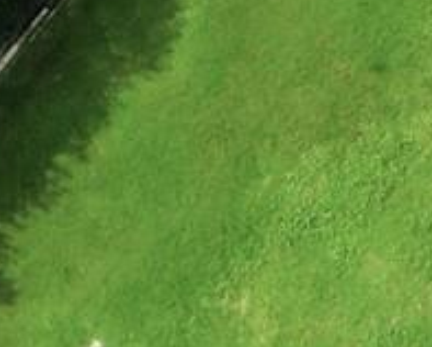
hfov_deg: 8.5
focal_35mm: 190
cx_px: 1298
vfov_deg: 8.1
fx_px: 2432
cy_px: 299
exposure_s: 1/3000
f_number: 1.7
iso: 110
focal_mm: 6.72
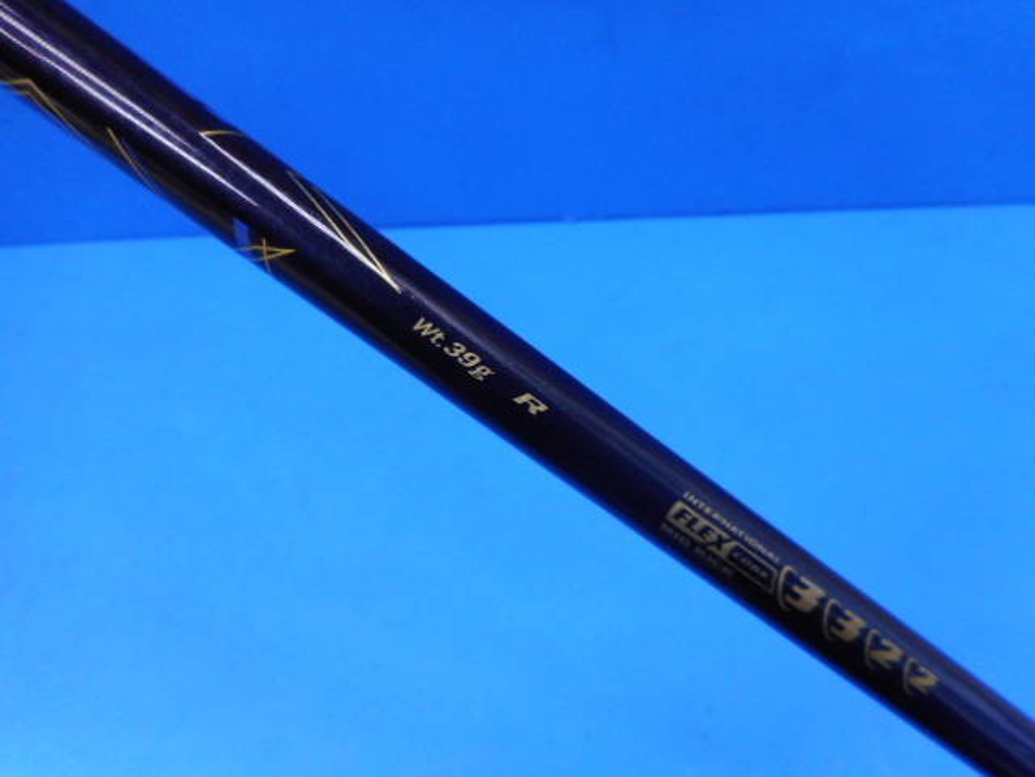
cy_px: 388
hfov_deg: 69.4
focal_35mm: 25
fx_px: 747
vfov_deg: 54.9
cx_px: 518
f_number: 3.7
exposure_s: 1/30
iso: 200
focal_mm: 4.5
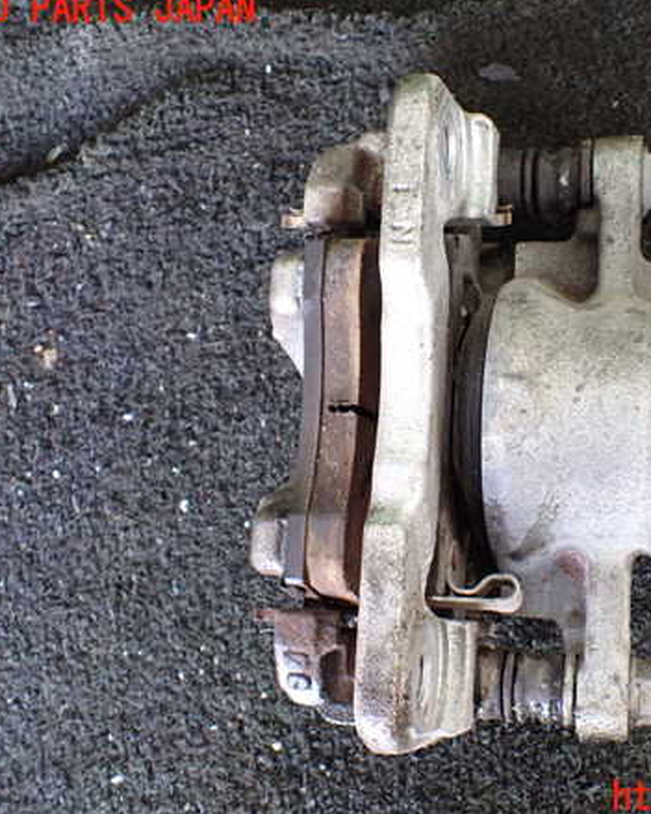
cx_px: 475
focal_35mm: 40
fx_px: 964
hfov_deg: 36.6
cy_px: 404
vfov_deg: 45.8
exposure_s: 1/100
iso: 800
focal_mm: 5.4
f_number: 2.3
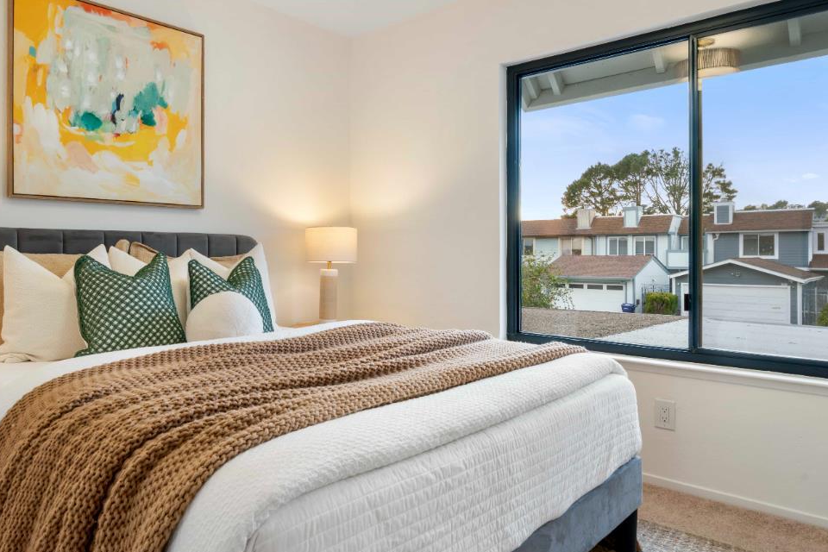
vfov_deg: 51.3
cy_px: 265
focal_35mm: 25
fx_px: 575
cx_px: 359
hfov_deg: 71.2
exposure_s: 1/2.5
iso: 200
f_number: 14
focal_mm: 16
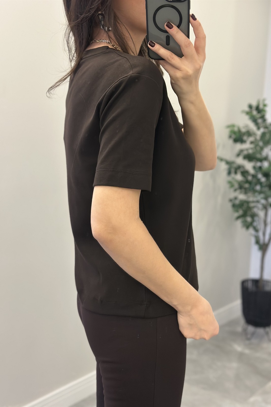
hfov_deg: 27.0
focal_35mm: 50
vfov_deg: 39.6
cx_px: 128
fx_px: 565
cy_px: 204
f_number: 1.78
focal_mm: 6.86
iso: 320
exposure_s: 1/33
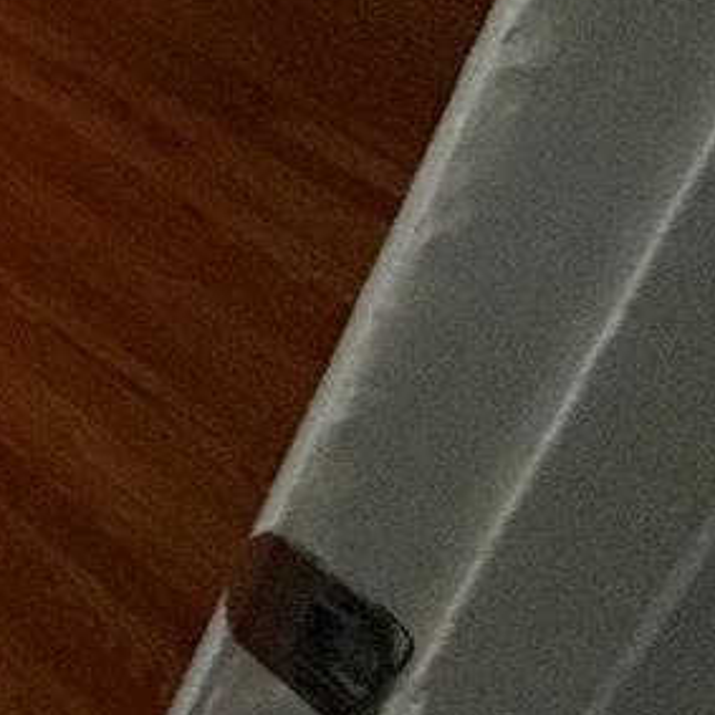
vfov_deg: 19.9
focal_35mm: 63
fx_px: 1472
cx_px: -1102
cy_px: -576
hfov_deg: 14.2
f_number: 2.2
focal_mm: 2.22
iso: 400
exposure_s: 1/60
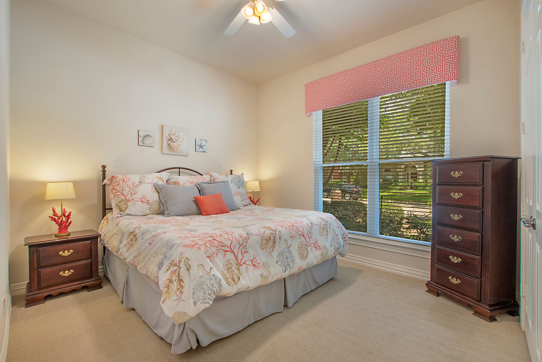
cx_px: 271
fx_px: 226
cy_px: 181
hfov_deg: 100.4
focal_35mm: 15
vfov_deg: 77.3
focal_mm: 10
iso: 100
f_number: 8
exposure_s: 1/6
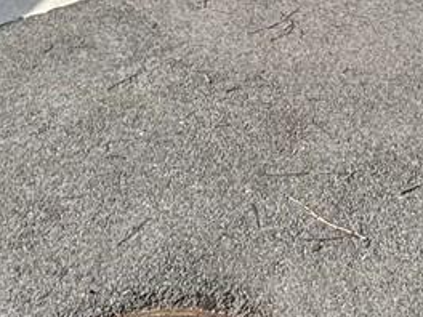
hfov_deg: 21.8
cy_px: -400
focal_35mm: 85
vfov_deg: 13.6
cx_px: 460
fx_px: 1039
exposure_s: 1/1567
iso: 50
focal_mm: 2.22
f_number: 2.2
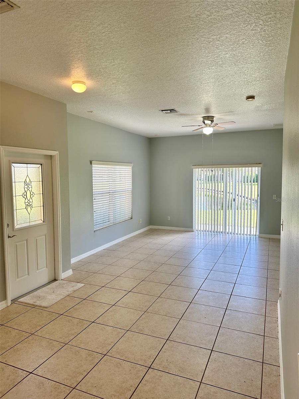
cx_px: 150
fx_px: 276
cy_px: 200
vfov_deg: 71.6
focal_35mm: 24
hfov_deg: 56.8
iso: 80
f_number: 1.78
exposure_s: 1/199
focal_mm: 6.86
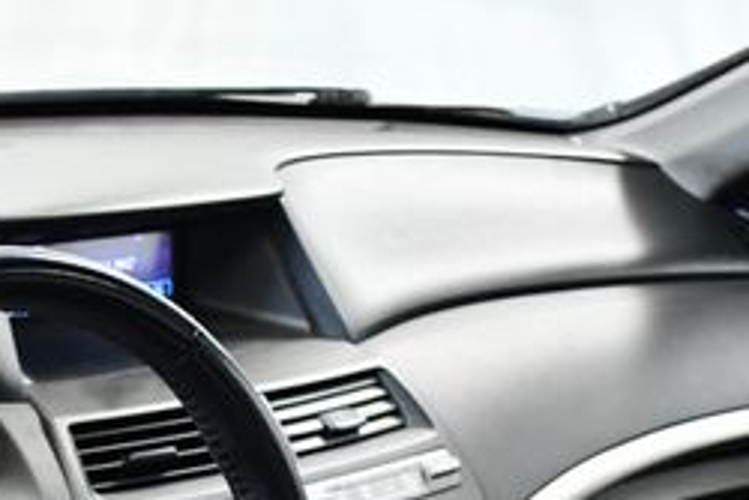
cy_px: 590
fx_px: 1915
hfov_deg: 21.3
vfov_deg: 14.4
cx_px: -18
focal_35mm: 92
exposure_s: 1/100
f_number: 3.5
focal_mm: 18
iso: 3200
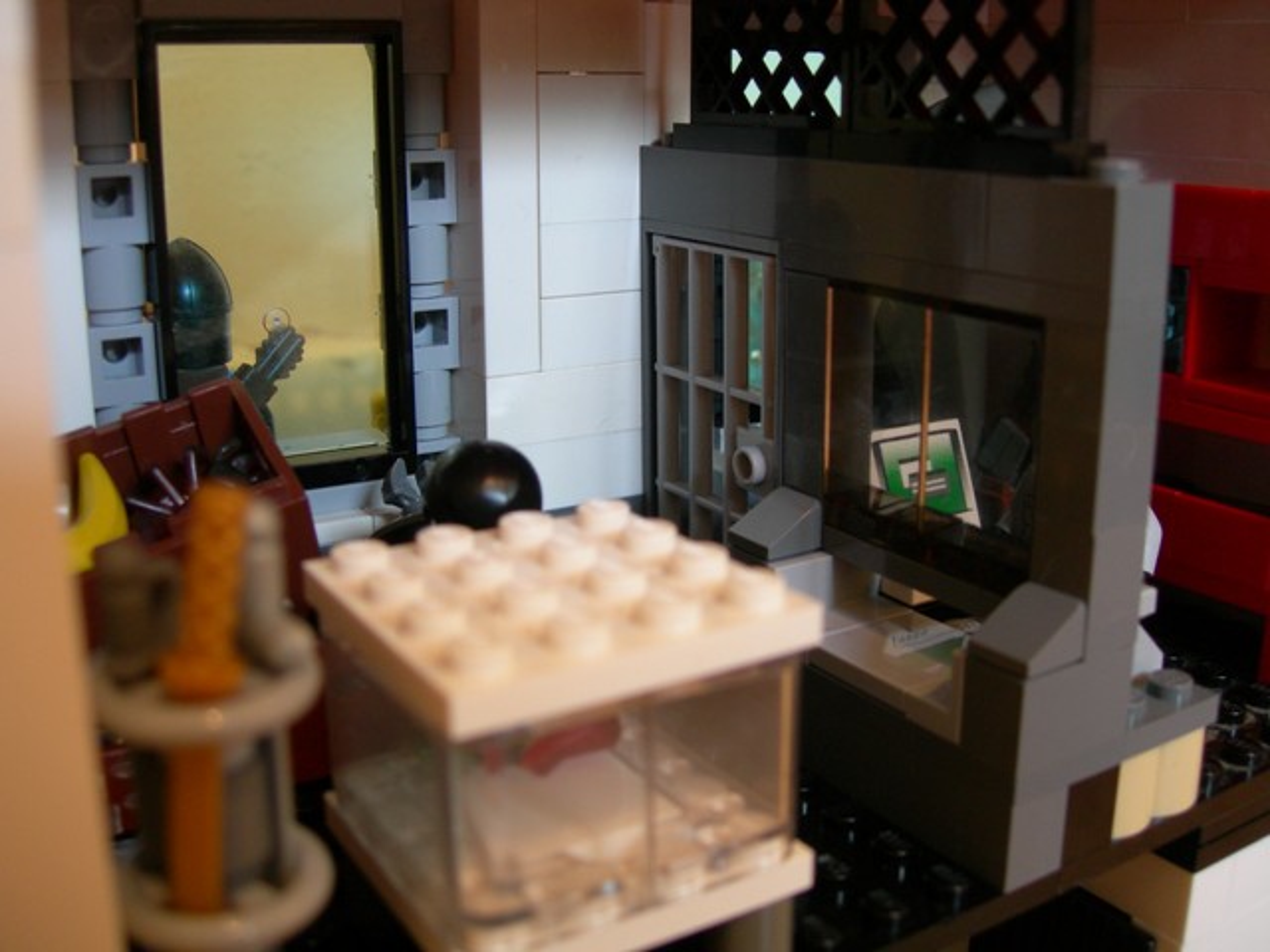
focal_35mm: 38
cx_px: 635
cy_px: 476
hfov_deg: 49.0
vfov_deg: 37.7
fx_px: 1394
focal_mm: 7.8
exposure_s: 1/6.2
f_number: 2.8
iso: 131
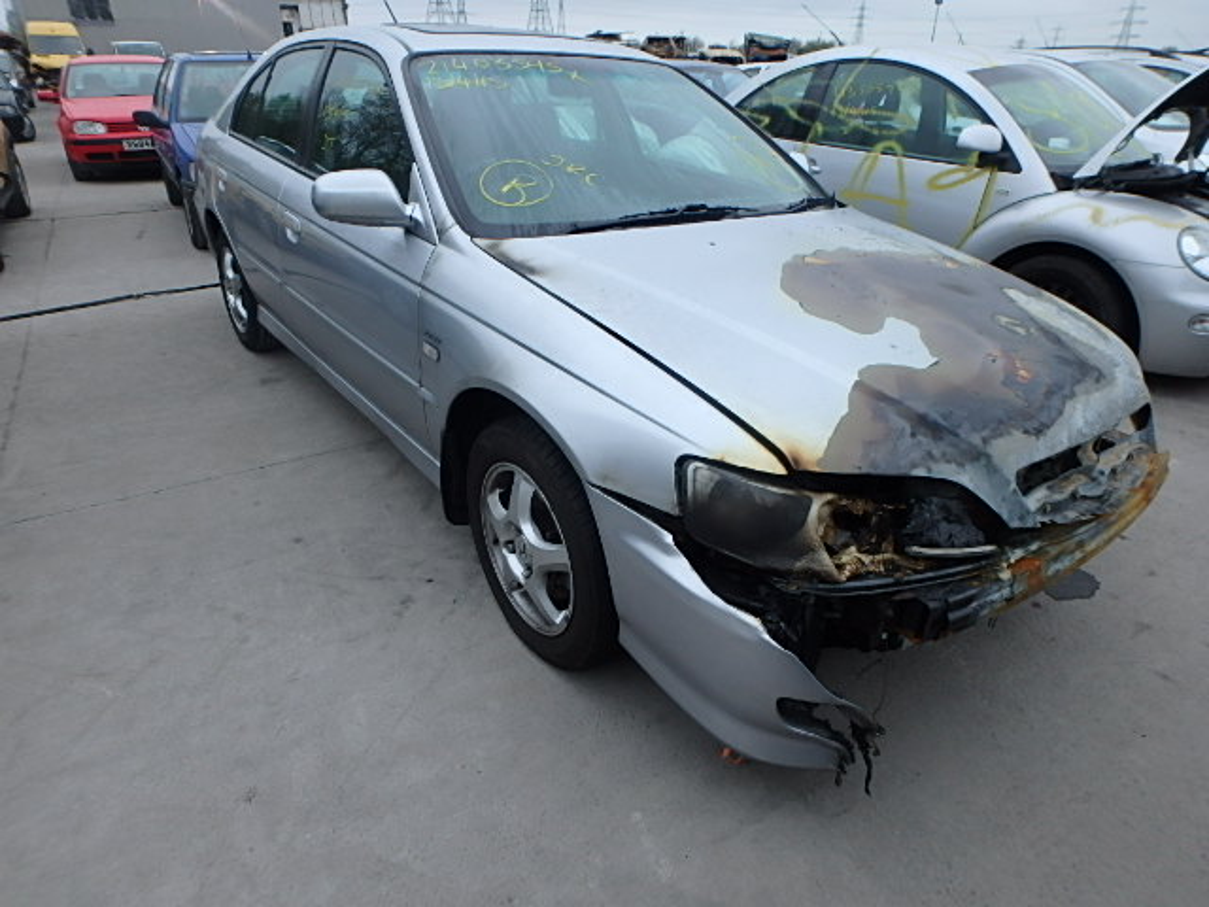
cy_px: 454
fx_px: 733
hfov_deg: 79.0
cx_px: 604
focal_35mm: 21
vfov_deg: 63.4
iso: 125
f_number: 3.5
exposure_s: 1/160
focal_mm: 3.7
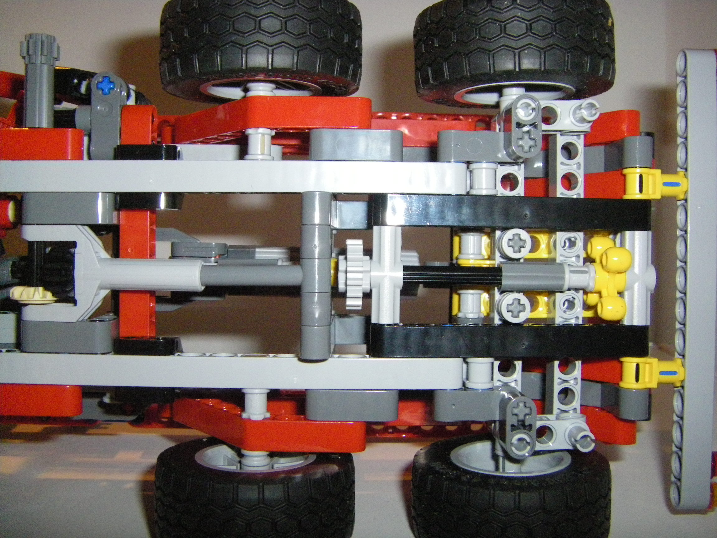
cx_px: 358
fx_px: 787
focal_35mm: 38
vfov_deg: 37.7
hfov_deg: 49.0
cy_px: 269
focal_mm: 6.3
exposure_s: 1/50
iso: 640
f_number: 7
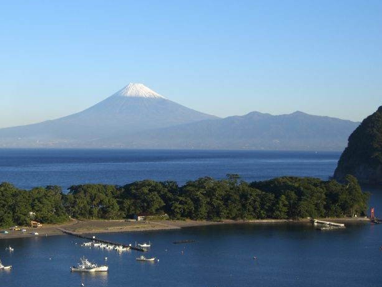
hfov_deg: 28.2
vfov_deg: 21.3
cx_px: 189
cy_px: 145
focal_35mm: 69
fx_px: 761
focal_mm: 10.7
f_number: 5.8
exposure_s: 1/200
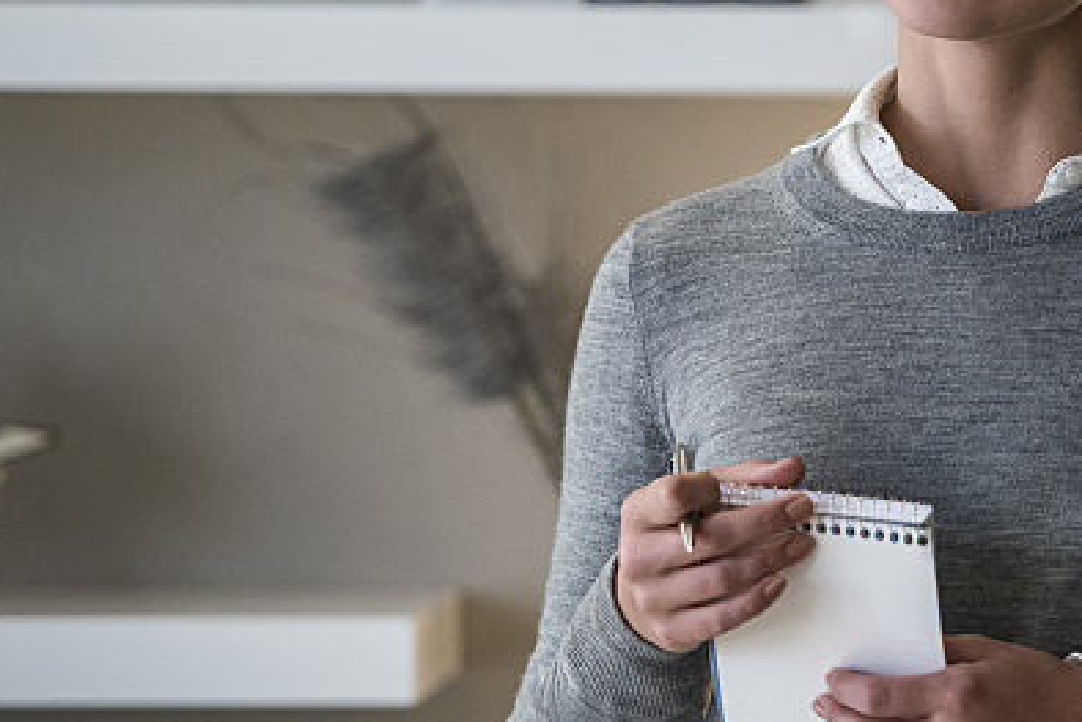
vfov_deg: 4.2
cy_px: 266
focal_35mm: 325
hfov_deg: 6.3
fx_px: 9771
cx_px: 1035
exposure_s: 1/125
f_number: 2.8
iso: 1250
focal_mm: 160
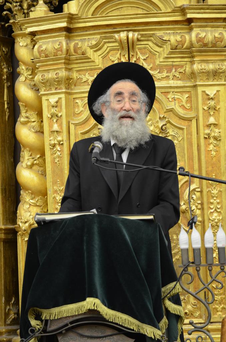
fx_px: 1206
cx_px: 113
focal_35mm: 128
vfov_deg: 16.1
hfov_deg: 10.7
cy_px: 171
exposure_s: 1/100
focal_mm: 85
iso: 1250
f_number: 5.6
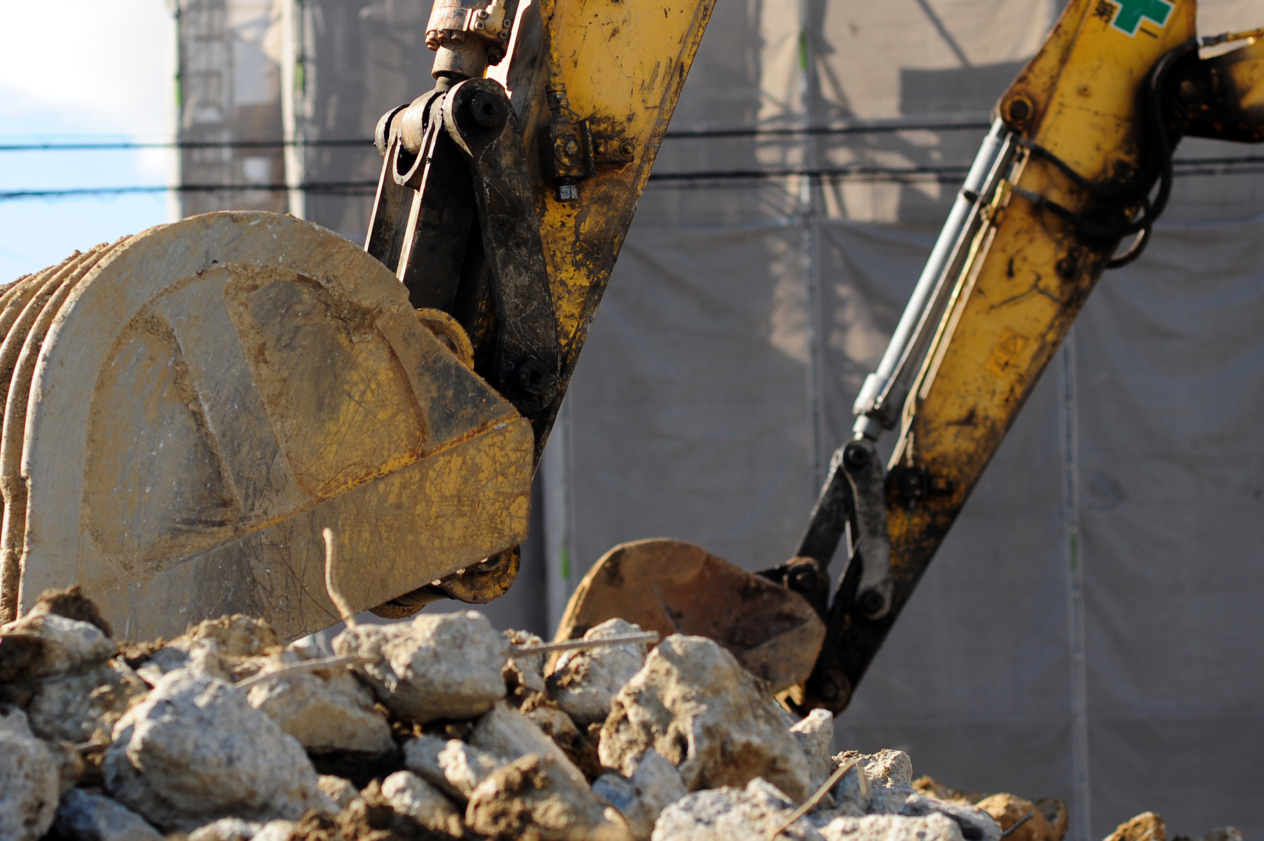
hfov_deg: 12.8
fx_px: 5649
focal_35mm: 161
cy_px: 267
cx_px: 474
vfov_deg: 8.5
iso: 200
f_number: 4
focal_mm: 105
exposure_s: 1/1250
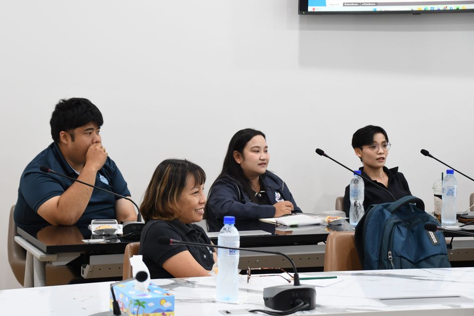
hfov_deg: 25.4
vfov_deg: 17.1
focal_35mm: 80
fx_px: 1053
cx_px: 223
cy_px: 161
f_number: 4.8
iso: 900
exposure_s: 1/30
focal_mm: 50
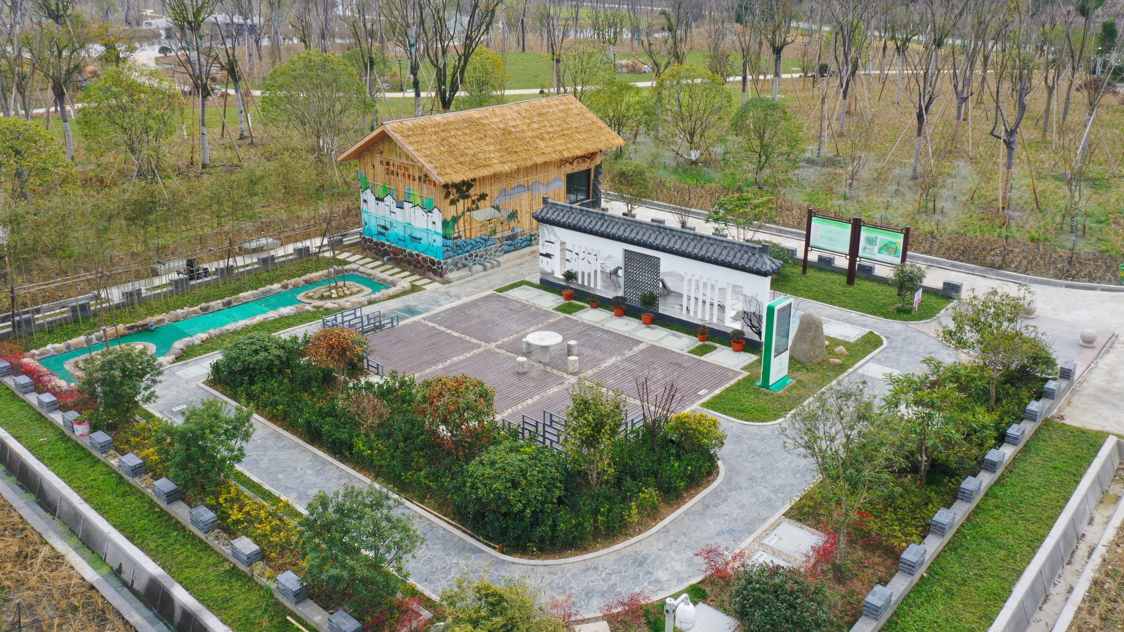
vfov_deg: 38.8
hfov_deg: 64.3
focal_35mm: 30
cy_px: 254
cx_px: 565
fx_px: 894
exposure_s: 1/30
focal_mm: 10.26
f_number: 11
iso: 160
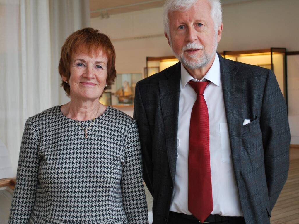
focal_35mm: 57
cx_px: 151
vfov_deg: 25.7
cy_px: 105
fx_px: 492
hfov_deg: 33.8
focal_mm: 32
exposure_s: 1/40
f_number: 5
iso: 200
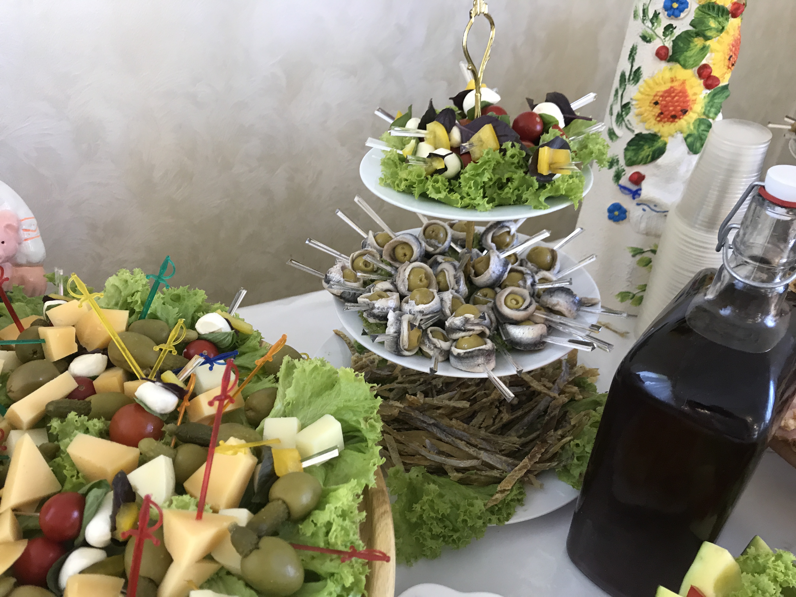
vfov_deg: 49.7
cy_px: 298
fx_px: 644
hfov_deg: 63.4
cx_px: 398
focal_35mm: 28
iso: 50
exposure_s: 1/17
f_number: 1.8
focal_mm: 3.99
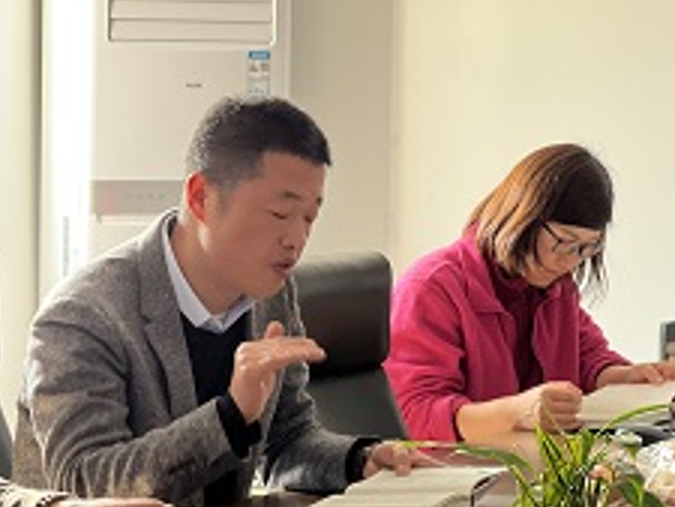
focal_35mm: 138
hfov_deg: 14.3
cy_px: 330
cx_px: 226
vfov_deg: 10.7
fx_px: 2692
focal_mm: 9
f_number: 2.8
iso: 160
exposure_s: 1/40
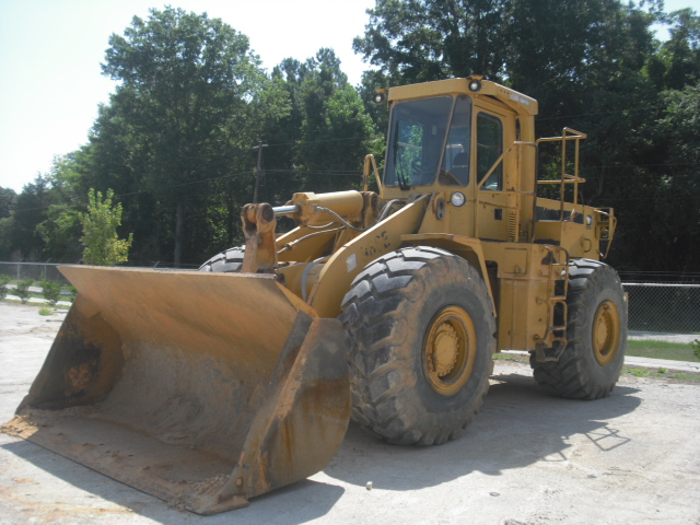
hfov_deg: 49.0
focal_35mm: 38
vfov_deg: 37.7
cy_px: 262
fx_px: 768
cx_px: 350
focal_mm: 6.2
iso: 64
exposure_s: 1/200
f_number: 5.6
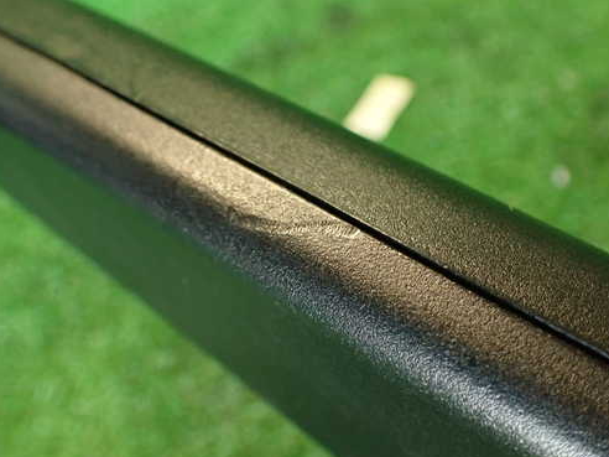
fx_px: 686
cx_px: 326
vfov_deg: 36.8
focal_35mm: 39
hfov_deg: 47.8
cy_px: 248
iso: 320
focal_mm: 5.79
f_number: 2.4
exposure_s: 1/30
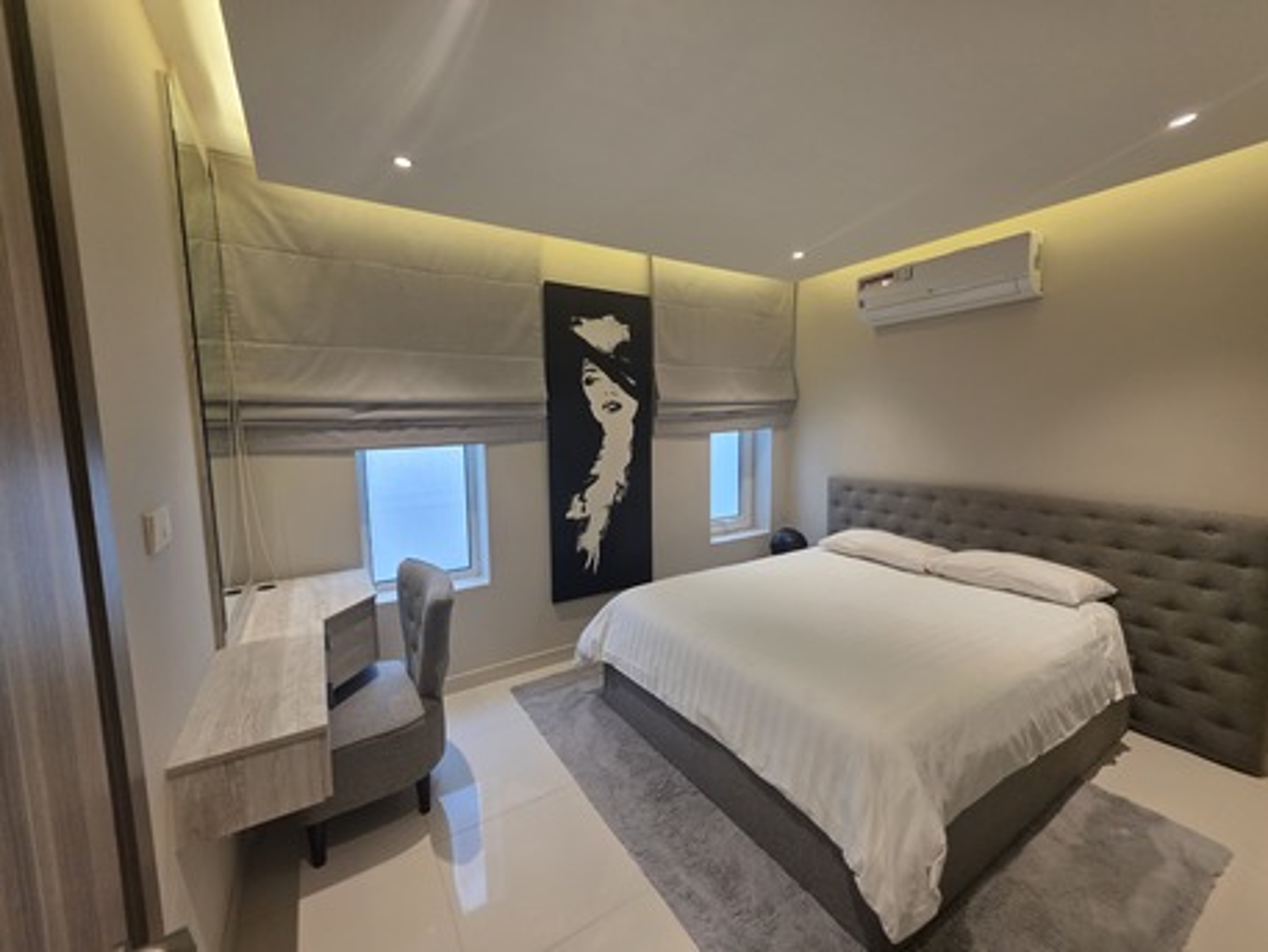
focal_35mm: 13
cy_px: 476
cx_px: 634
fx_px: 476
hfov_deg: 106.2
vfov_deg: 89.9
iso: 200
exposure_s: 1/100
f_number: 1.9
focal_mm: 2.2
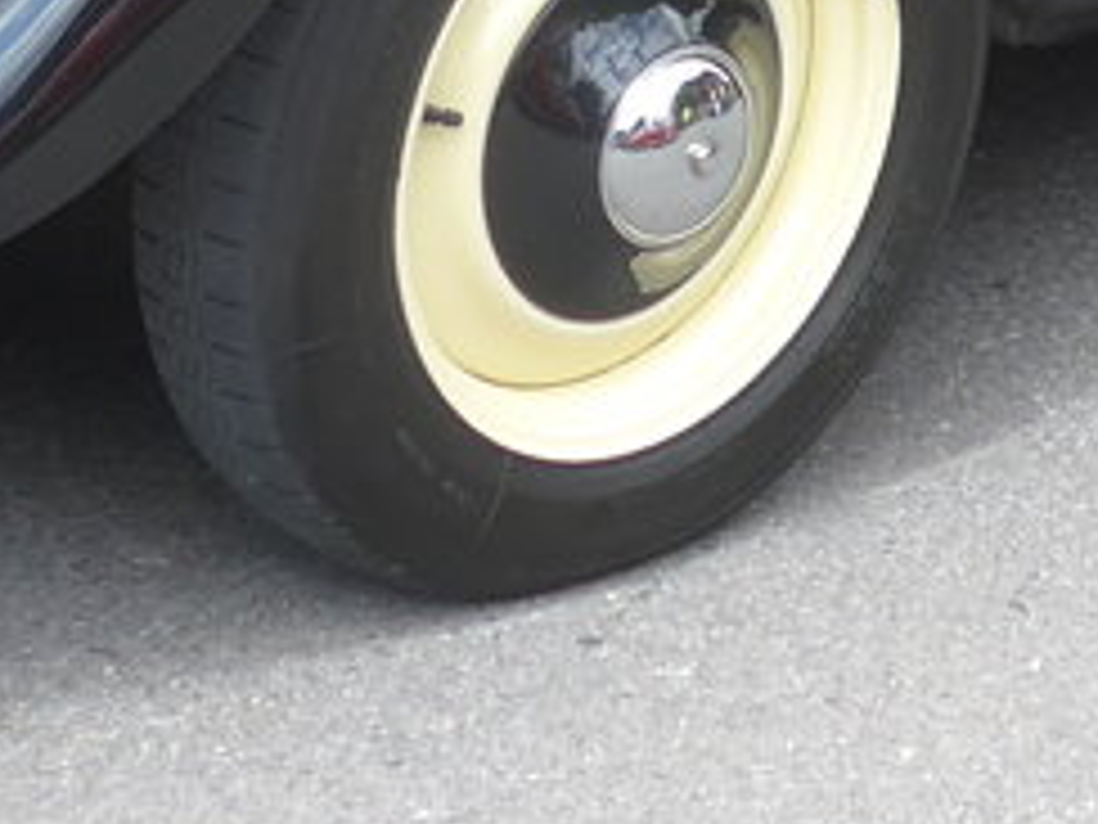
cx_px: 1004
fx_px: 5614
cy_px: -878
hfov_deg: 11.1
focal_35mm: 177
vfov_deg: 8.0
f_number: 2.8
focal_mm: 7.5
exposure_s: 1/320
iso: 80
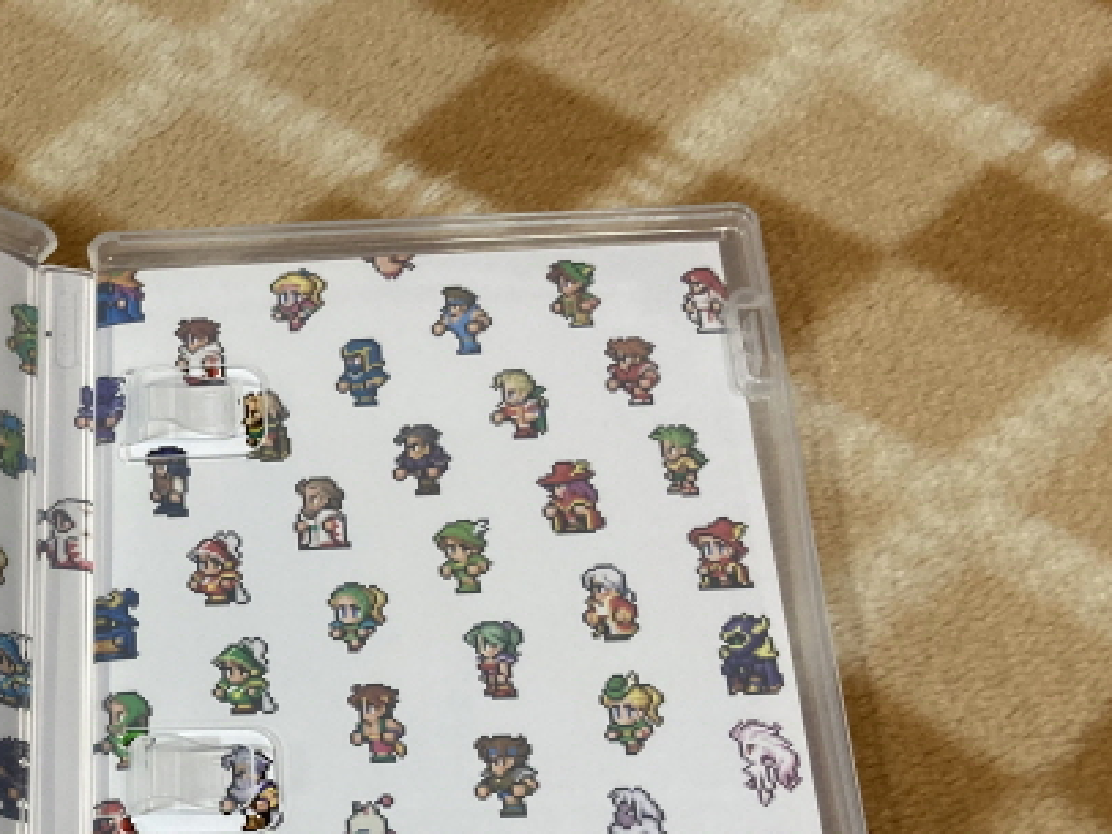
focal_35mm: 55
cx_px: 90
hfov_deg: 33.0
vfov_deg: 25.8
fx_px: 1766
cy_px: 733
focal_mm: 3.99
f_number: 1.8
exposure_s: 1/60
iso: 160
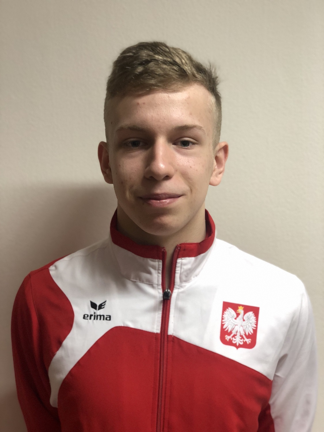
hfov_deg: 28.0
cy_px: 216
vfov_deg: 36.8
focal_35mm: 52
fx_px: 649
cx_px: 162
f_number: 2.4
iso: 125
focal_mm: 6
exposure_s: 1/25
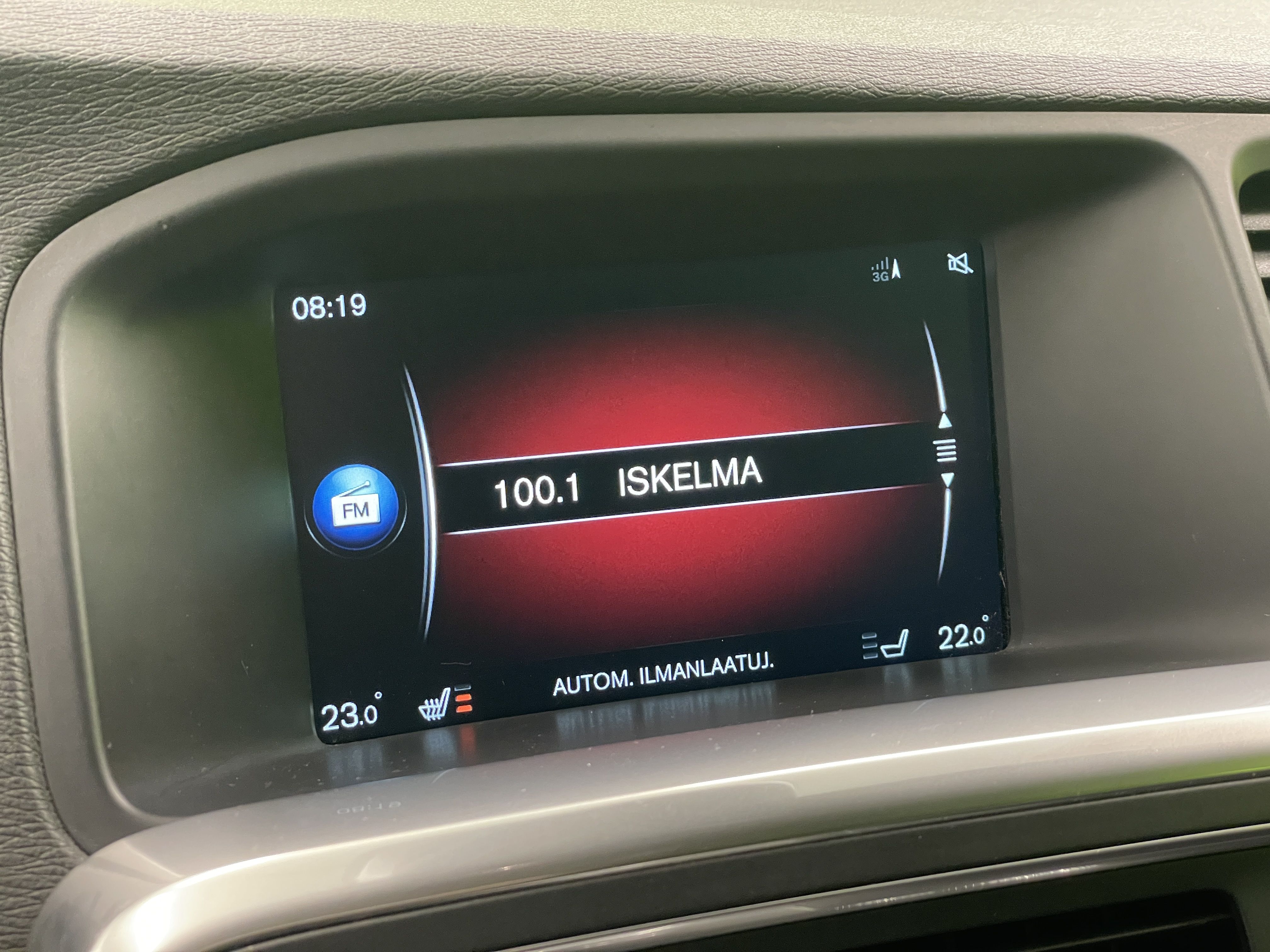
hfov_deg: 36.8
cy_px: 476
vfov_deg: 28.0
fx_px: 1908
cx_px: 635
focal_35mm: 52
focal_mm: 6
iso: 500
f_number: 2
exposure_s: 1/50
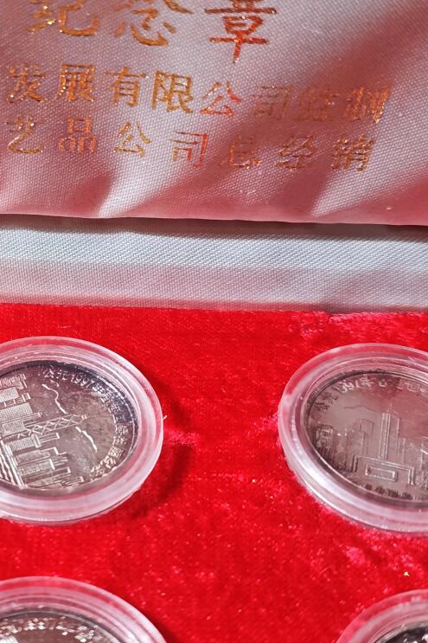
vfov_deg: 31.9
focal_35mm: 63
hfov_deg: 21.1
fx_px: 1124
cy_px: 278
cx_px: 37
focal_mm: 5.85
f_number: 1.63
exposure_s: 1/287
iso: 50
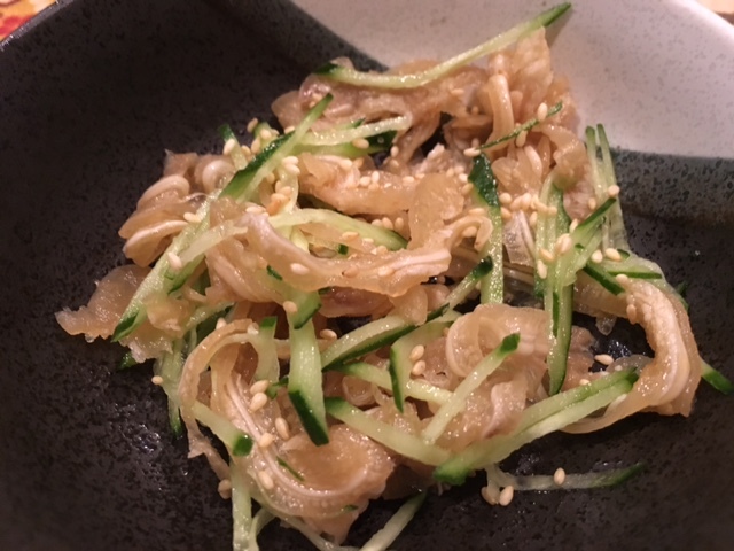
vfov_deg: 48.2
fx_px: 615
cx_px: 367
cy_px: 276
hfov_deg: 61.7
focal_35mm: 29
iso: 400
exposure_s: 1/15
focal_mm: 4.15
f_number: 2.2
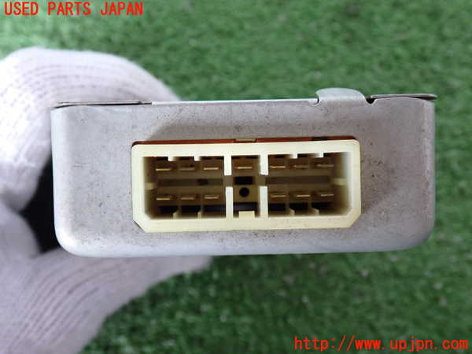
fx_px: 518
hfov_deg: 49.0
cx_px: 236
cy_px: 177
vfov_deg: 37.7
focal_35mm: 38
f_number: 2.7
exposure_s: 1/40
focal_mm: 6.83
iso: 400
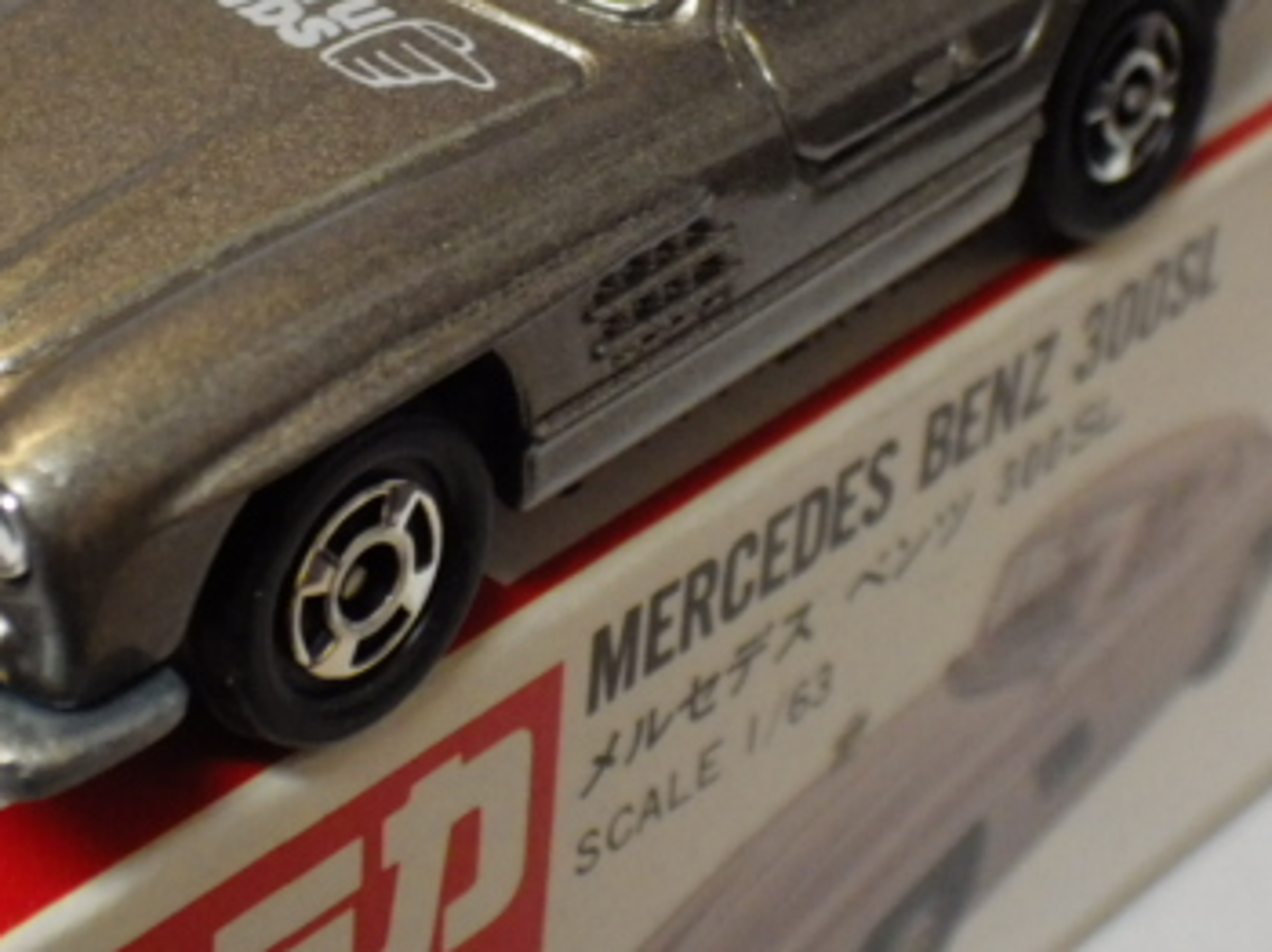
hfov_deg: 18.1
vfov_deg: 13.6
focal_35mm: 108
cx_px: 287
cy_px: 91
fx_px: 3966
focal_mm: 10.7
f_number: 4
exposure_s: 1/60
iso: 640
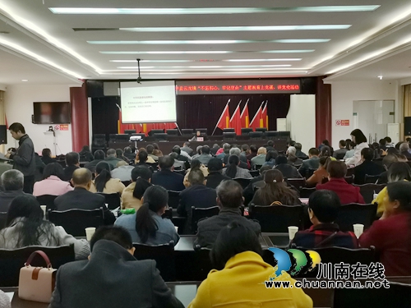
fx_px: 451
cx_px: 206
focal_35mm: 38
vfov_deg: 37.7
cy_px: 154
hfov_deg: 49.0
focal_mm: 4.75
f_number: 1.8
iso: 200
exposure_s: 1/100
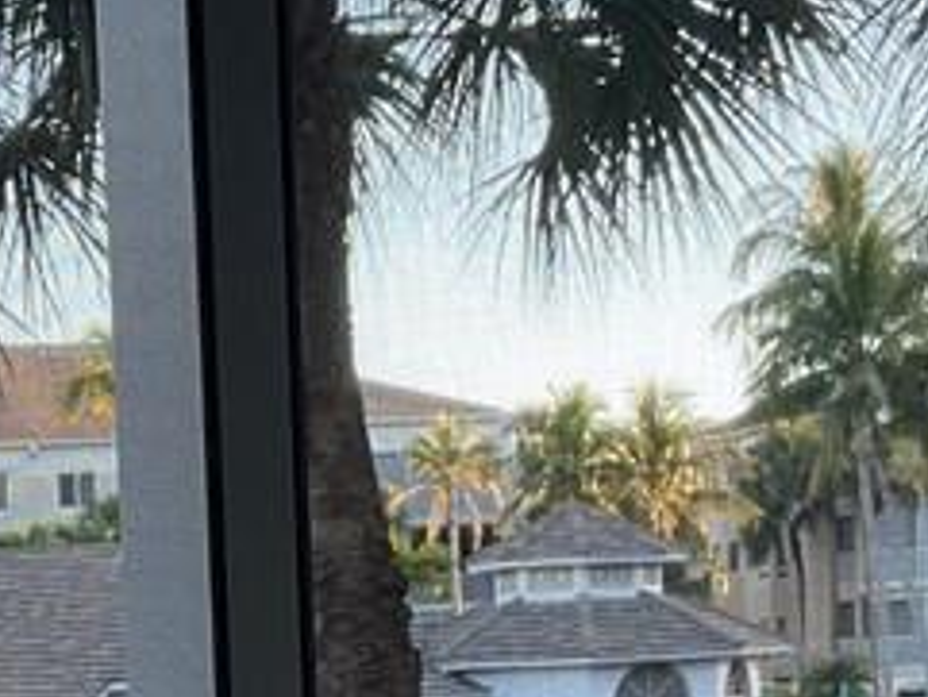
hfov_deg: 15.8
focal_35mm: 123
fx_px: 3299
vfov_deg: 11.6
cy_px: 1013
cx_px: 81
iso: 20
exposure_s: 1/120
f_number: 1.8
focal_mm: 3
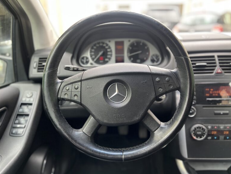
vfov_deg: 51.4
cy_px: 86
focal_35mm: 27
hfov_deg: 65.3
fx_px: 180
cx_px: 118
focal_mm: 5.7
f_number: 1.5
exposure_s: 1/121
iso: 100
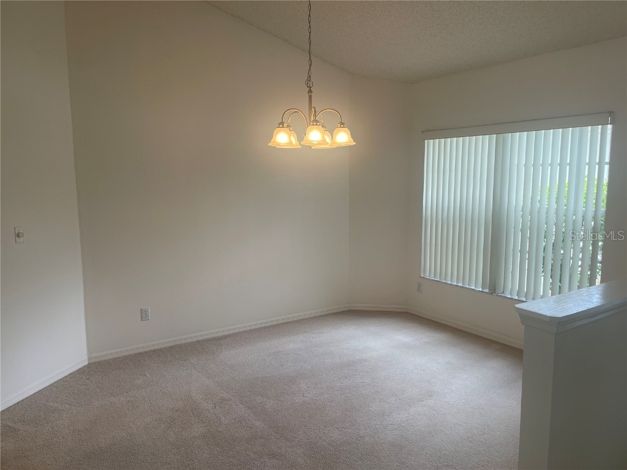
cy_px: 235
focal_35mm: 26
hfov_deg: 67.3
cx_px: 314
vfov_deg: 53.1
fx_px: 471
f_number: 1.6
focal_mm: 5.1
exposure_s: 1/120
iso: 40
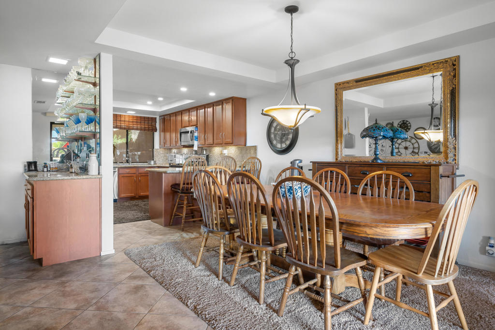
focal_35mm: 21
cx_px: 248
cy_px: 165
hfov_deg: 81.2
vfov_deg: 59.5
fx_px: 289
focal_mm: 21
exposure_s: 2
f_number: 8
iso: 320
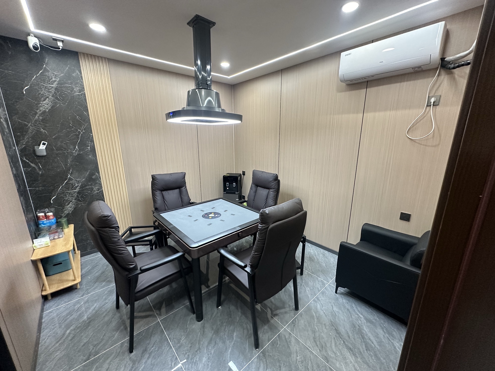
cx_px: 248
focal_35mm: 14
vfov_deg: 85.7
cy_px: 186
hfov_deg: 102.1
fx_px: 200
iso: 320
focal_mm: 2.22
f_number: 2.2
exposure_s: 1/100
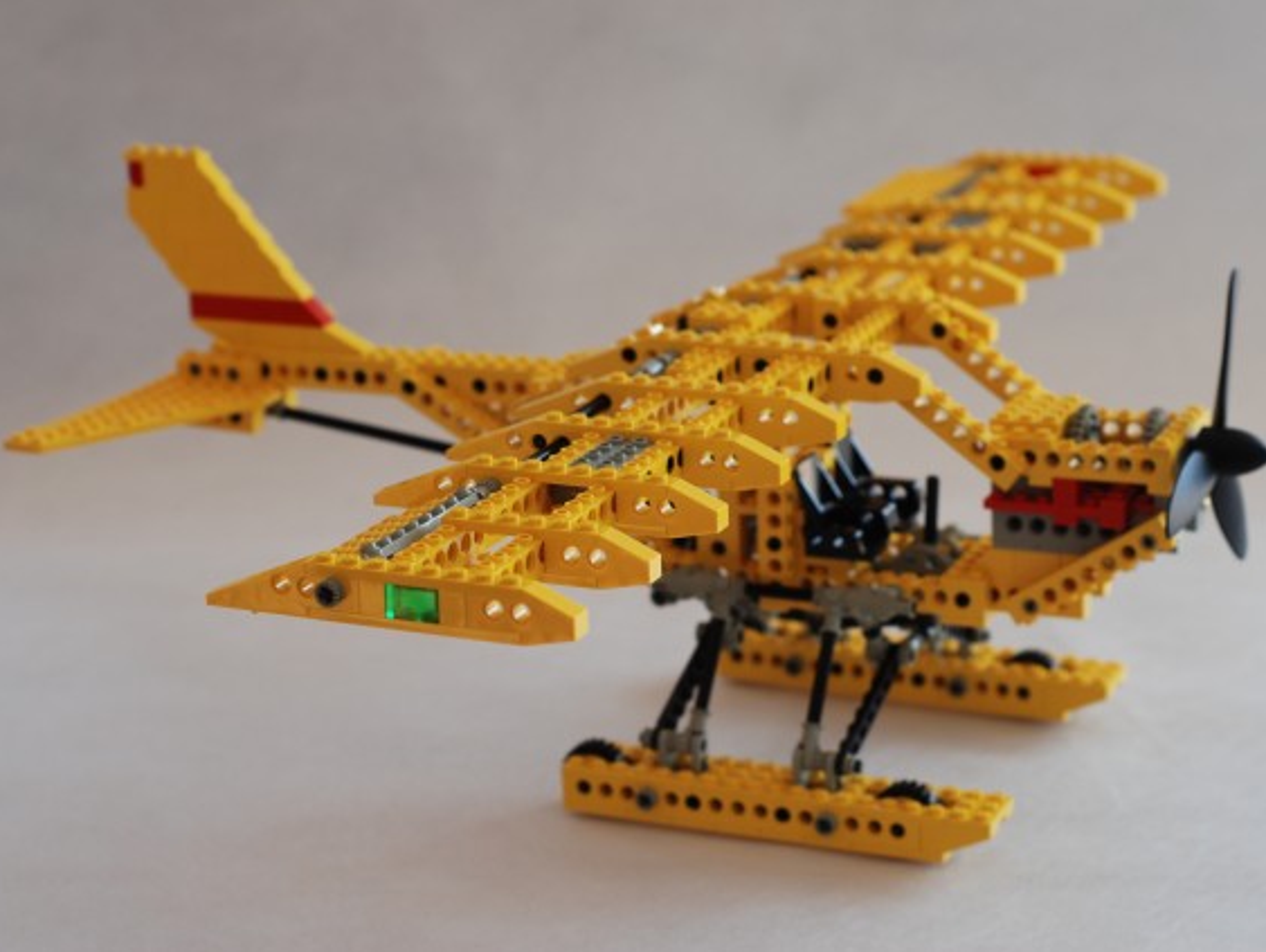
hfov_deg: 23.8
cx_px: 672
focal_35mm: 82
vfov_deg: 18.0
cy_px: 475
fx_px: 3001
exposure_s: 1/80
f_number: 4.5
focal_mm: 50
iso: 200
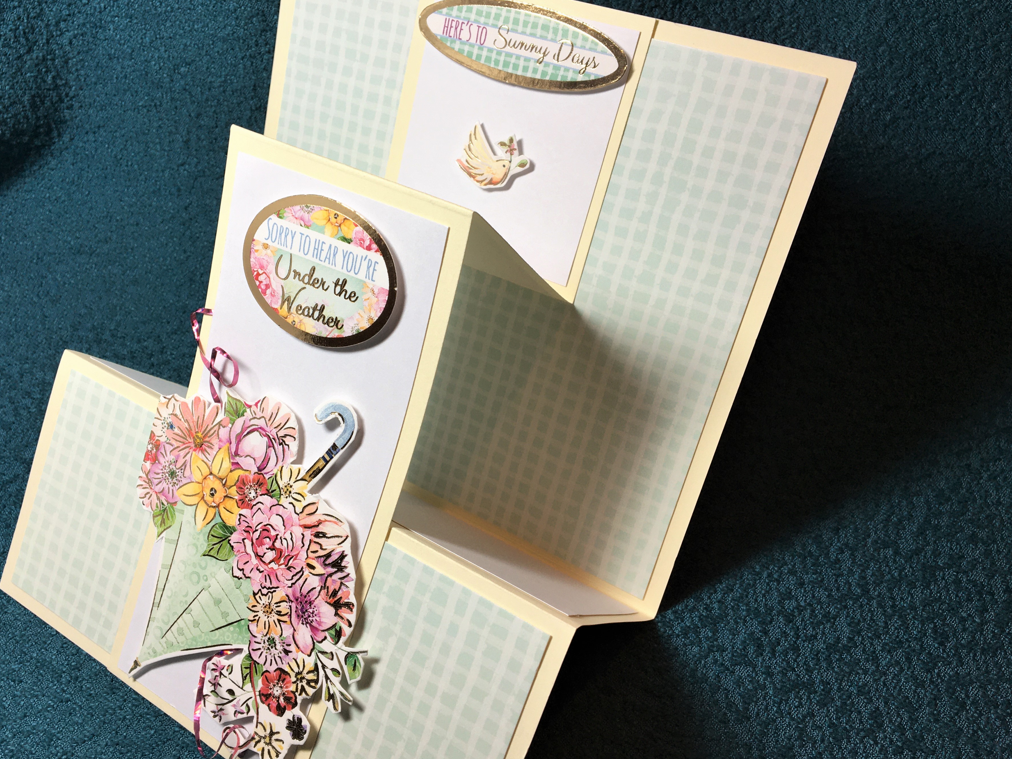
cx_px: 443
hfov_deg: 55.2
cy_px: 380
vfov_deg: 42.9
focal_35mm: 33
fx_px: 965
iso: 25
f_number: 2.2
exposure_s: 1/60
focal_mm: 4.15
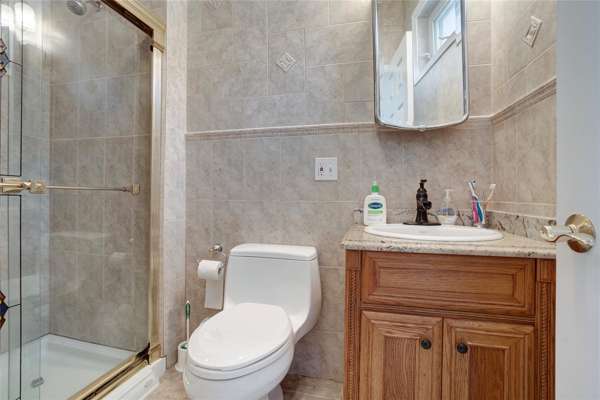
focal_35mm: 15
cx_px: 300
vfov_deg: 77.3
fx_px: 250
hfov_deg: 100.4
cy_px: 200
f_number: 9
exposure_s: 1/25
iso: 800
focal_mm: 10
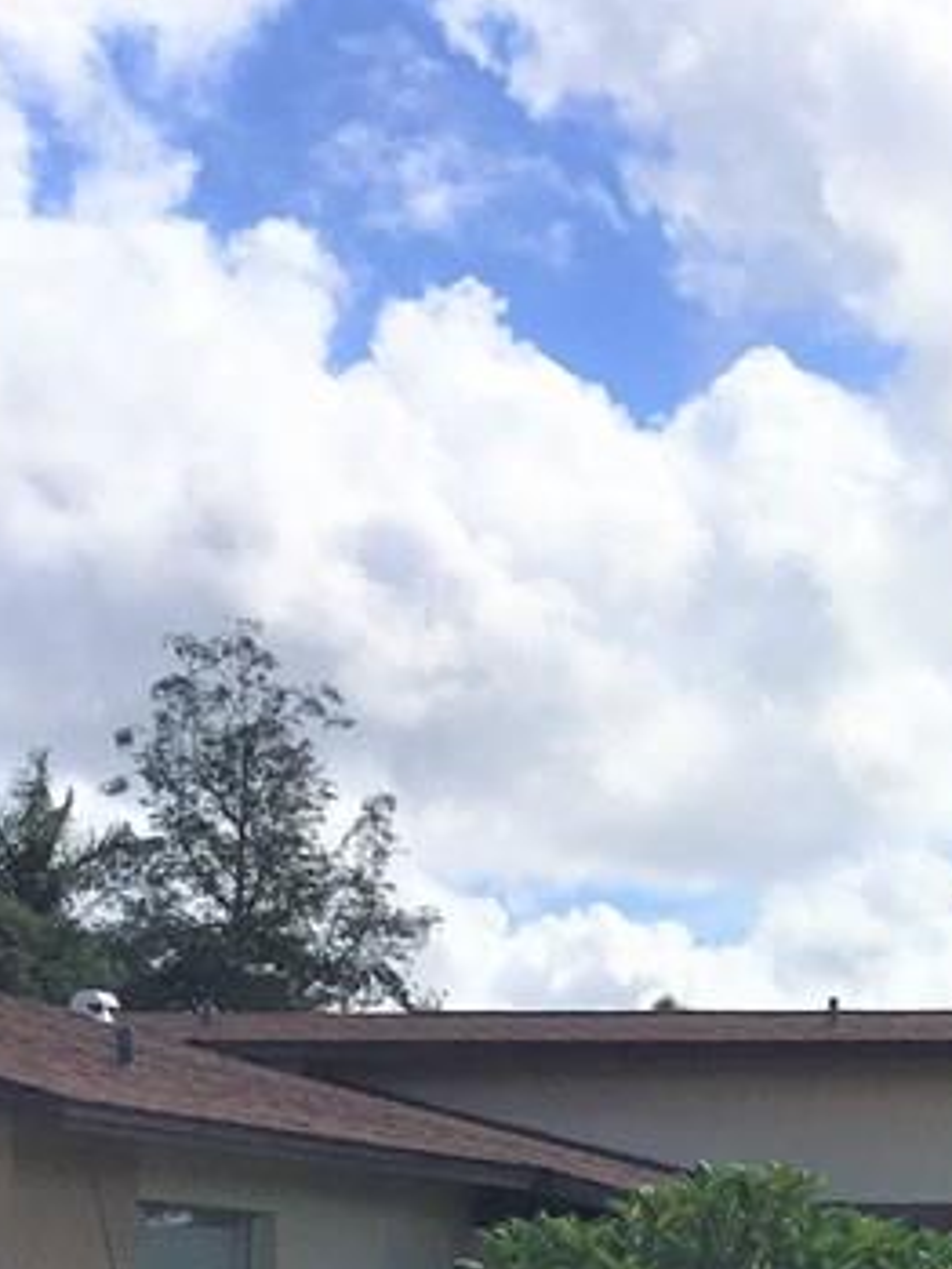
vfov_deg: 22.3
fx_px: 3115
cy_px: 1218
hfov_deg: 15.6
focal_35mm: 85
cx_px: 1530
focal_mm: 4.15
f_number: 2.2
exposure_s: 1/3497
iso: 25
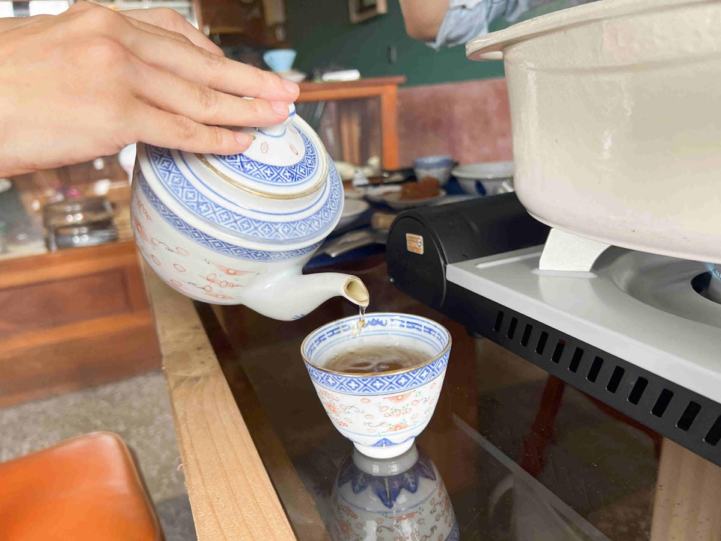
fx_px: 542
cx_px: 360
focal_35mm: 26
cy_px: 270
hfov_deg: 67.3
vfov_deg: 53.1
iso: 80
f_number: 1.5
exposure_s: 1/120
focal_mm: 5.7
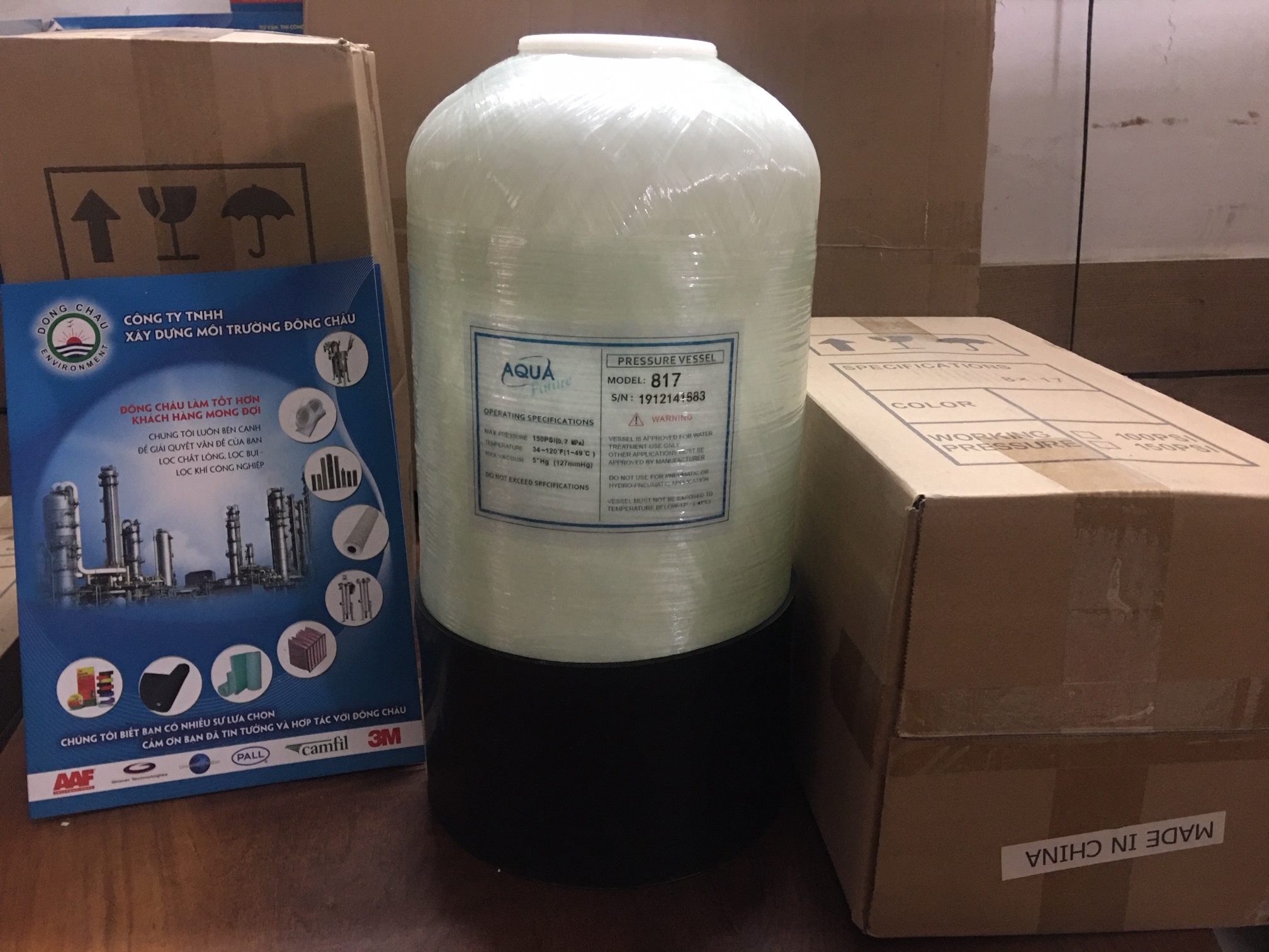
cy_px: 476
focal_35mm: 29
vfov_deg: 48.2
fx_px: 1063
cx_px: 634
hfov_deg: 61.7
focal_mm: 4.15
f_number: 2.2
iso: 125
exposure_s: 1/8
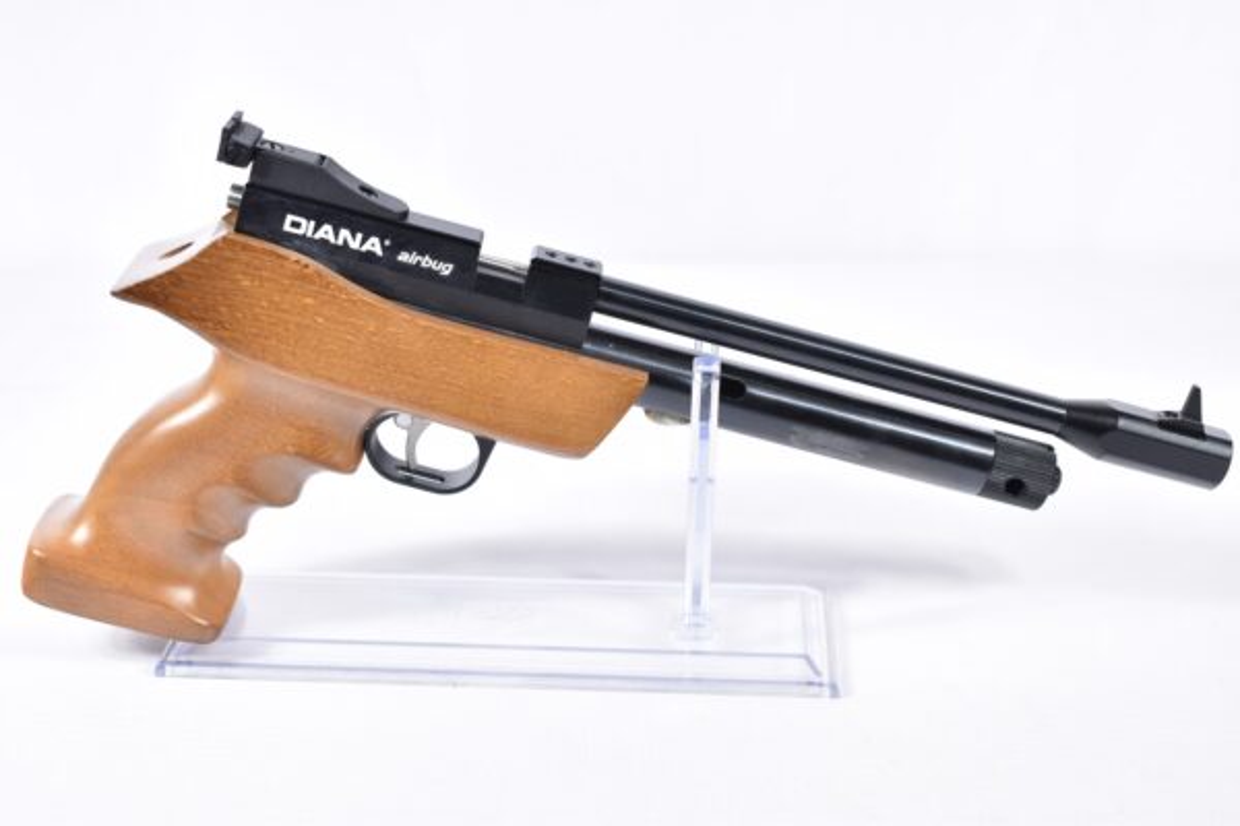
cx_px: 620
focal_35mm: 52
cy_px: 413
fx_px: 1808
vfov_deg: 25.8
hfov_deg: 37.9
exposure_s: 1/30
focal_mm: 35
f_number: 5
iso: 640
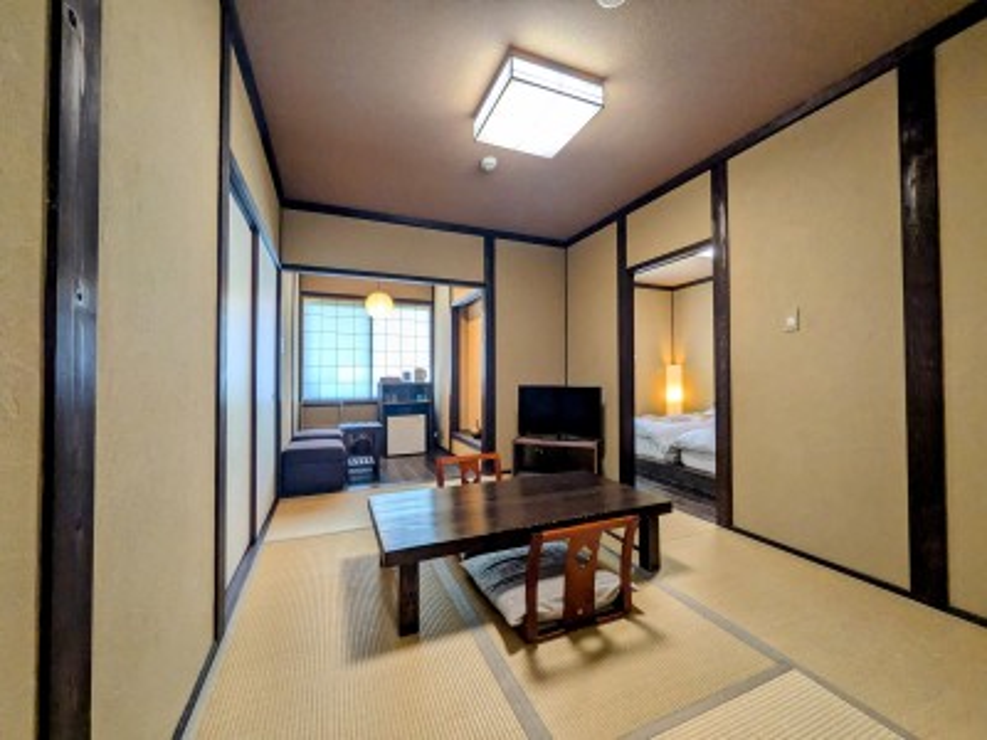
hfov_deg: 102.1
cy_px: 370
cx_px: 494
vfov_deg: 85.7
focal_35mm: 14
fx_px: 399
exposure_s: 1/100
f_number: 2.2
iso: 109
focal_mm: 1.83
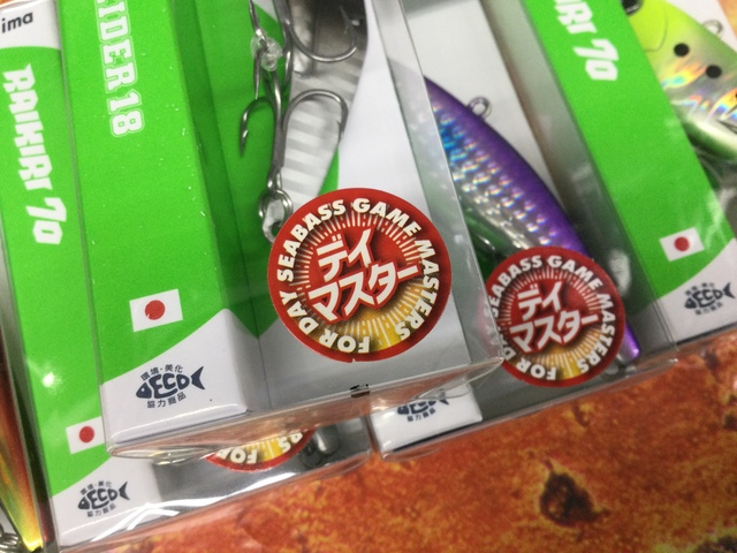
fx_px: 660
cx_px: 368
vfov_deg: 45.4
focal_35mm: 31
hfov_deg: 58.4
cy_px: 276
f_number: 2.4
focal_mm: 3.3
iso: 32
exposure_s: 1/30
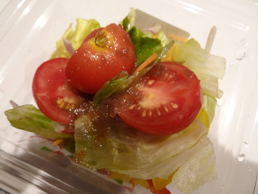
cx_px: 129
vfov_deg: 56.8
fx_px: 179
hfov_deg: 71.6
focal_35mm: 24
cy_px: 97
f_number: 3.5
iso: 400
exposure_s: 1/30
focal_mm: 4.25
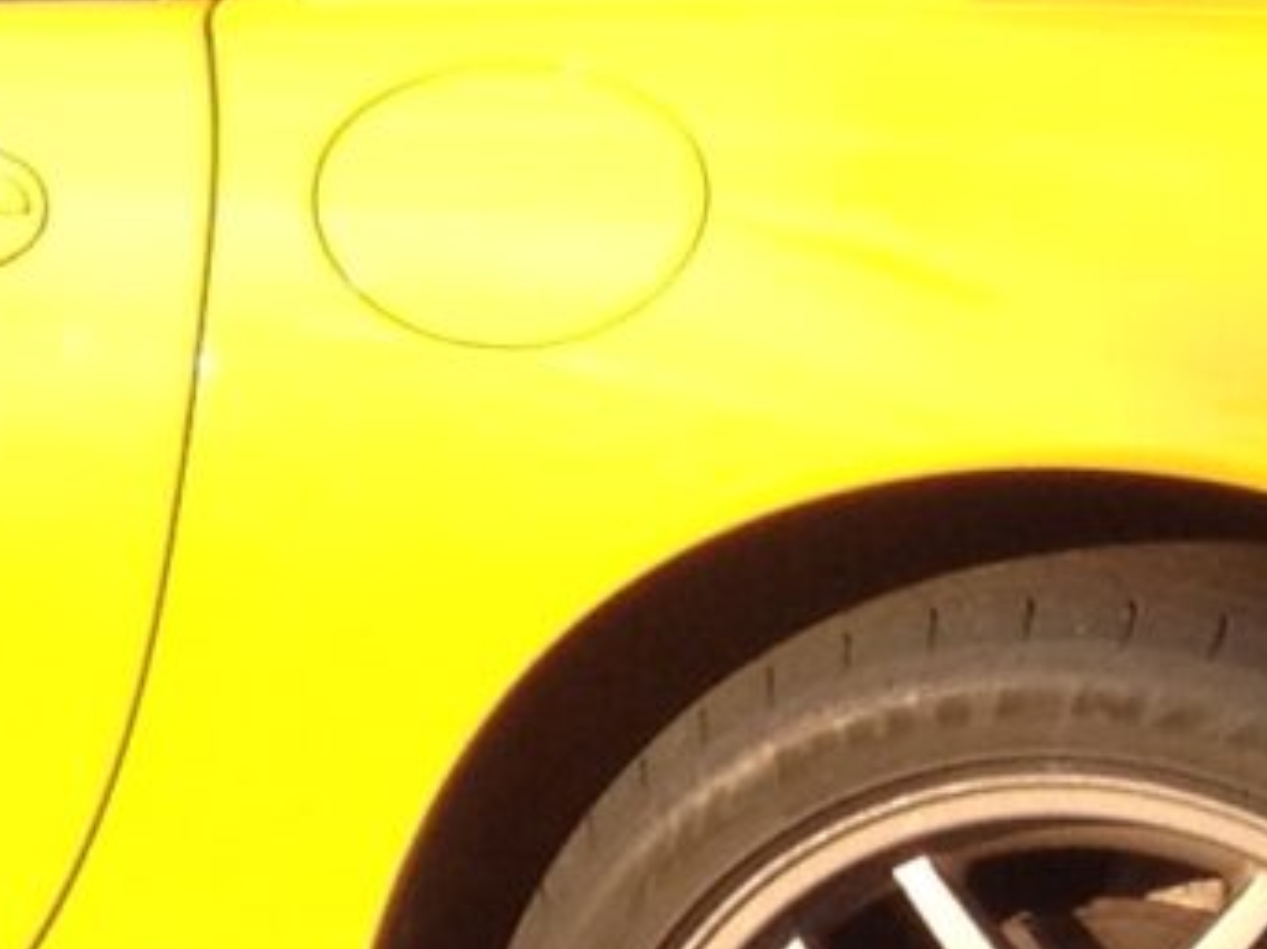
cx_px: -708
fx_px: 9583
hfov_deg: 7.4
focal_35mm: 262
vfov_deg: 5.6
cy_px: -193
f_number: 2.4
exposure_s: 1/381
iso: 50
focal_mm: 4.28
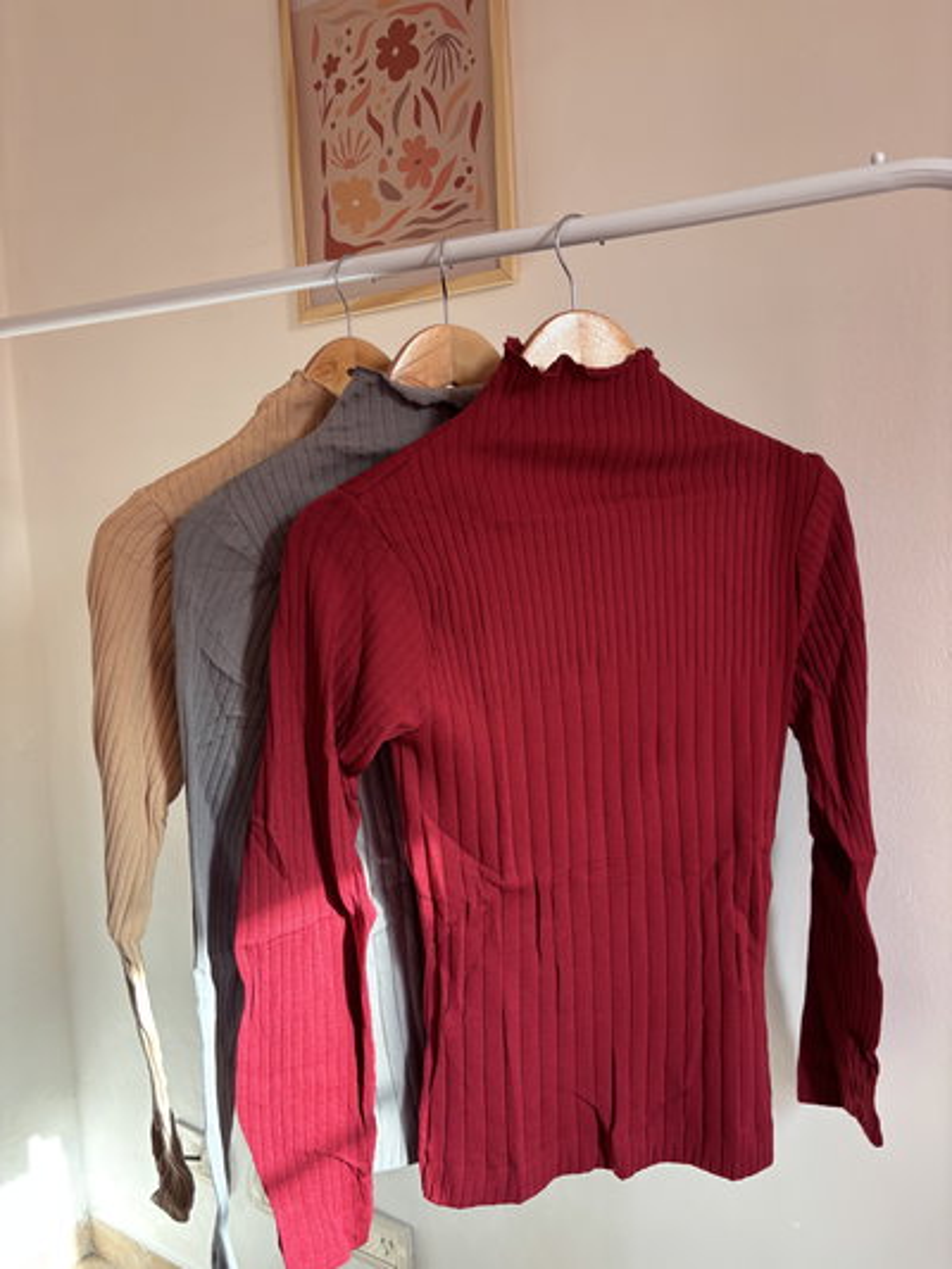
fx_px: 953
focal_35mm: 26
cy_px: 634
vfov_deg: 67.3
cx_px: 476
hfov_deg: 53.1
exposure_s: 1/121
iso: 80
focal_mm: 5.96
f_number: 1.6
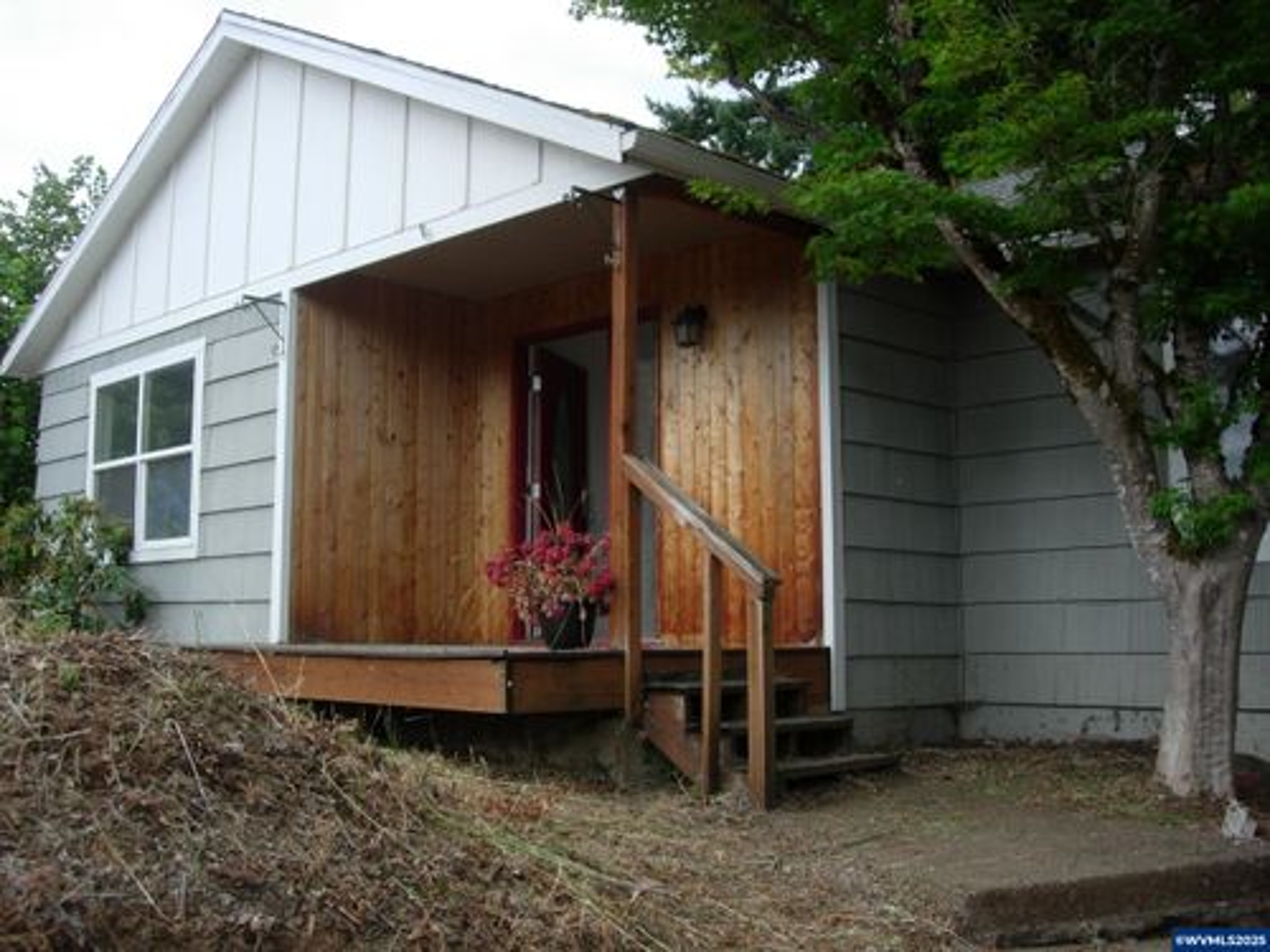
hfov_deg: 49.0
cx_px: 635
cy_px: 476
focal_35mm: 38
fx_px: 1394
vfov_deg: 37.7
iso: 64
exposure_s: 1/456
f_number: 2.8
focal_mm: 7.8
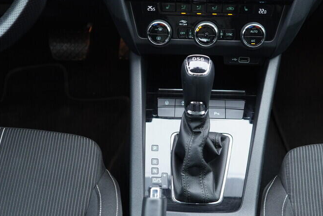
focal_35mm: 56
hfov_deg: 35.6
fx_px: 503
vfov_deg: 24.1
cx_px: 176
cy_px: 134
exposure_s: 1/40
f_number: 2.8
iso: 400
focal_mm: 24
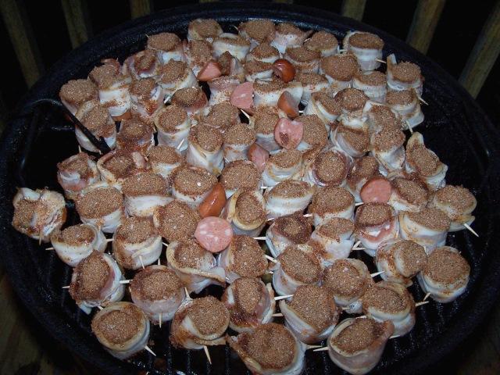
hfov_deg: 49.0
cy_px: 188
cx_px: 250
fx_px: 549
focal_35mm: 38
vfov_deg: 37.7
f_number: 2.8
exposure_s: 1/60
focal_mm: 6.3
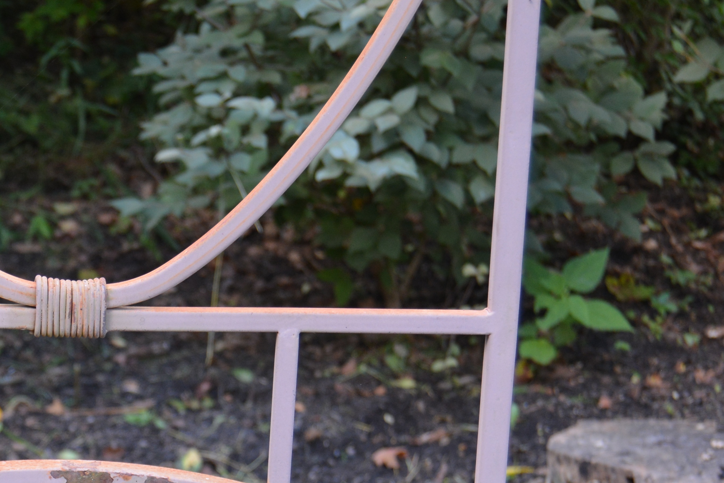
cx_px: 65
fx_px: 1870
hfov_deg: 21.4
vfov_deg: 14.7
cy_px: 288
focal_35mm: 93
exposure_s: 1/60
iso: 450
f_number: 4
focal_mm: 28
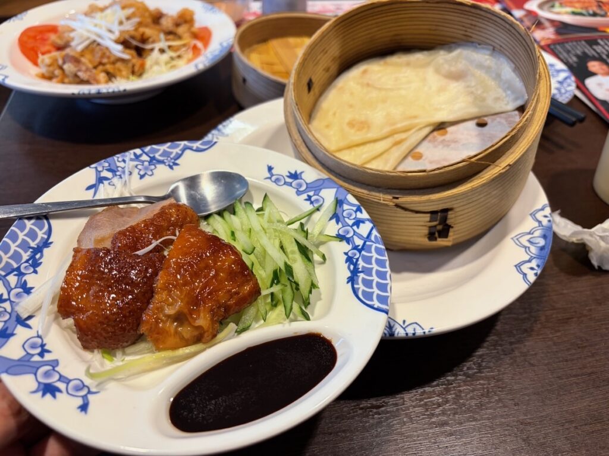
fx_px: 457
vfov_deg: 53.1
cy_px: 228
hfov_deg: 67.3
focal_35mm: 26
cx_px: 304
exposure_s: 1/50
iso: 80
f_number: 1.6
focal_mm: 5.96
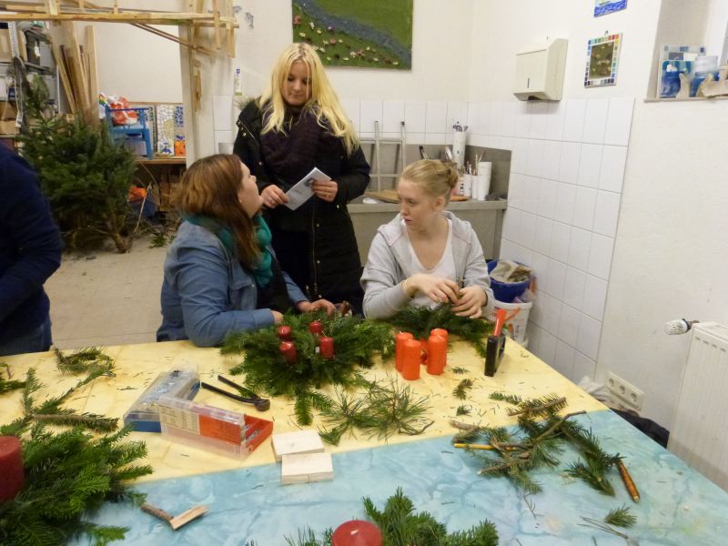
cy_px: 273
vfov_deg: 54.9
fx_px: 526
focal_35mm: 25
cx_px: 364
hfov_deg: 69.4
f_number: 2.8
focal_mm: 4.5
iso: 800
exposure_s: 1/60
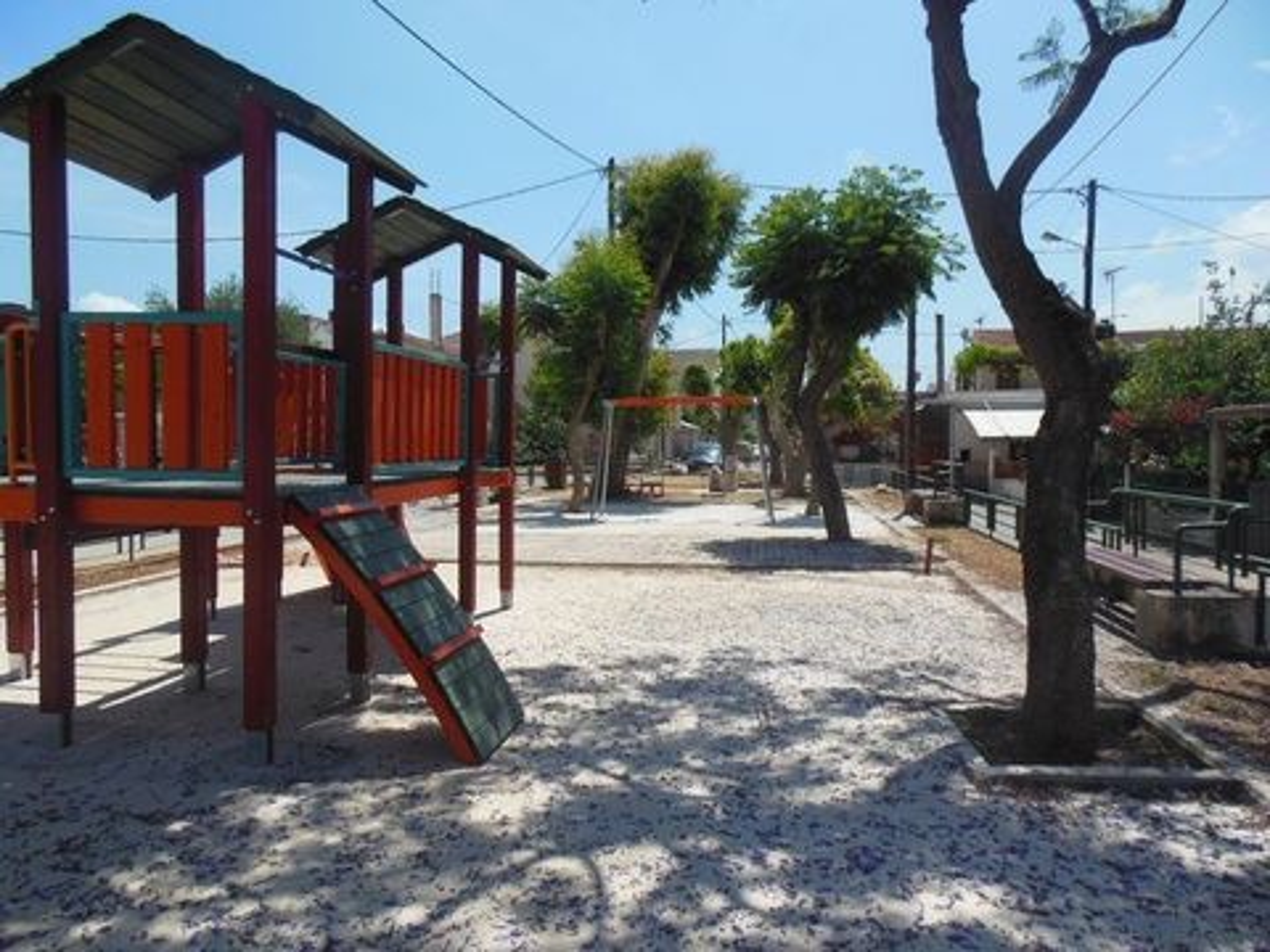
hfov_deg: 69.4
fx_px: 917
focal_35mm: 25
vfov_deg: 54.9
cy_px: 476
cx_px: 635
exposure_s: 1/2000
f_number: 3.2
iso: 125
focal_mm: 4.5
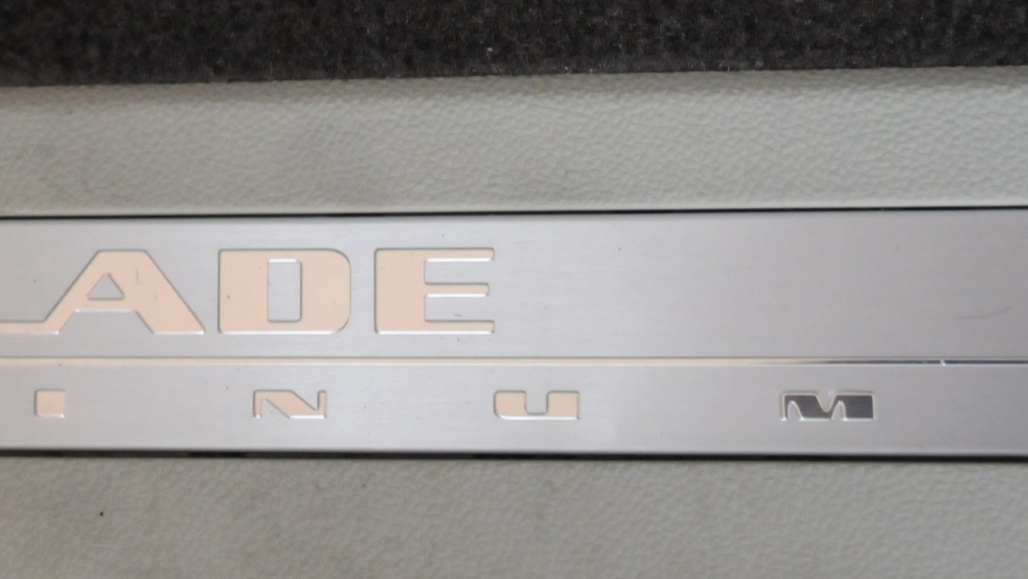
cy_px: -165
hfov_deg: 15.5
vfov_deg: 8.8
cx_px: -11
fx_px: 3708
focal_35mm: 136
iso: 2000
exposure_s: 1/100
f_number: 5
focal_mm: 38
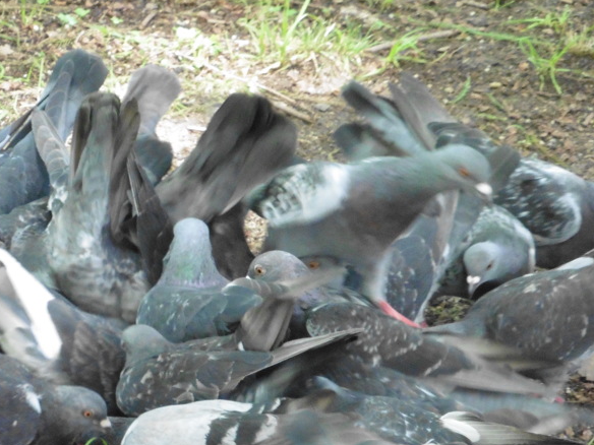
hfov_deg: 5.7
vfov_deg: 4.3
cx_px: 82
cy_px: 336
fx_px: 5989
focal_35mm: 349
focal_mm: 35.6
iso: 800
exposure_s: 1/60
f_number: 5.5
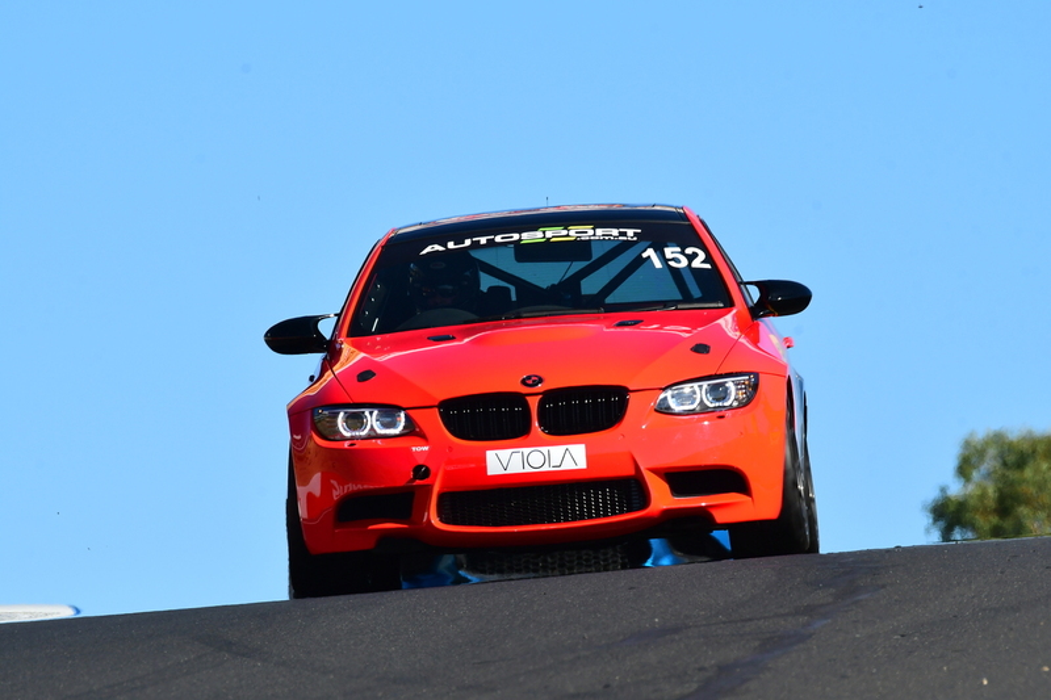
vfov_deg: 2.1
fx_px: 19263
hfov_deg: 3.1
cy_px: 350
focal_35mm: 660
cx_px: 526
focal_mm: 440
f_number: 11
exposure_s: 1/800
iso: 640
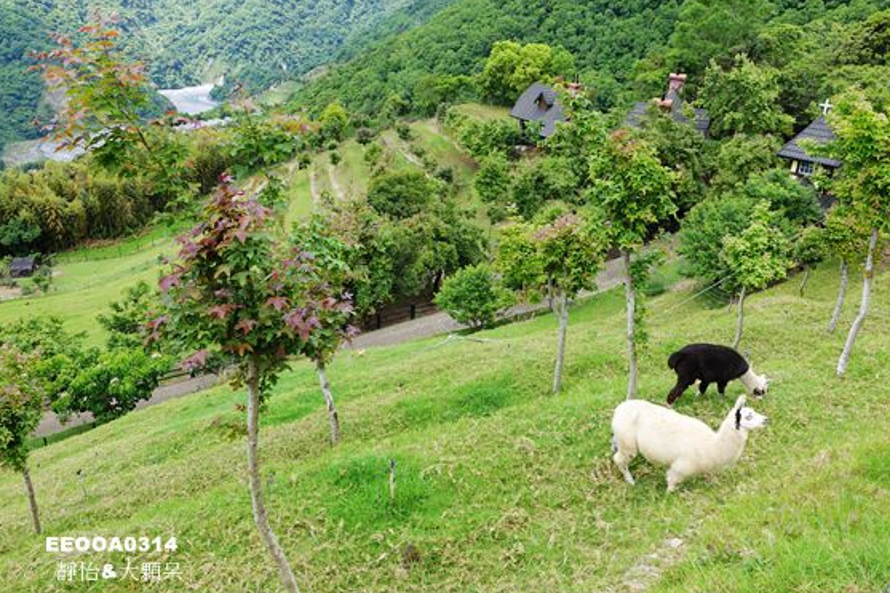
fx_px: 692
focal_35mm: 28
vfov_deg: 46.3
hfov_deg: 65.4
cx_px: 483
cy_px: 266
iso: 125
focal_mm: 8.8
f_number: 5.6
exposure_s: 1/125
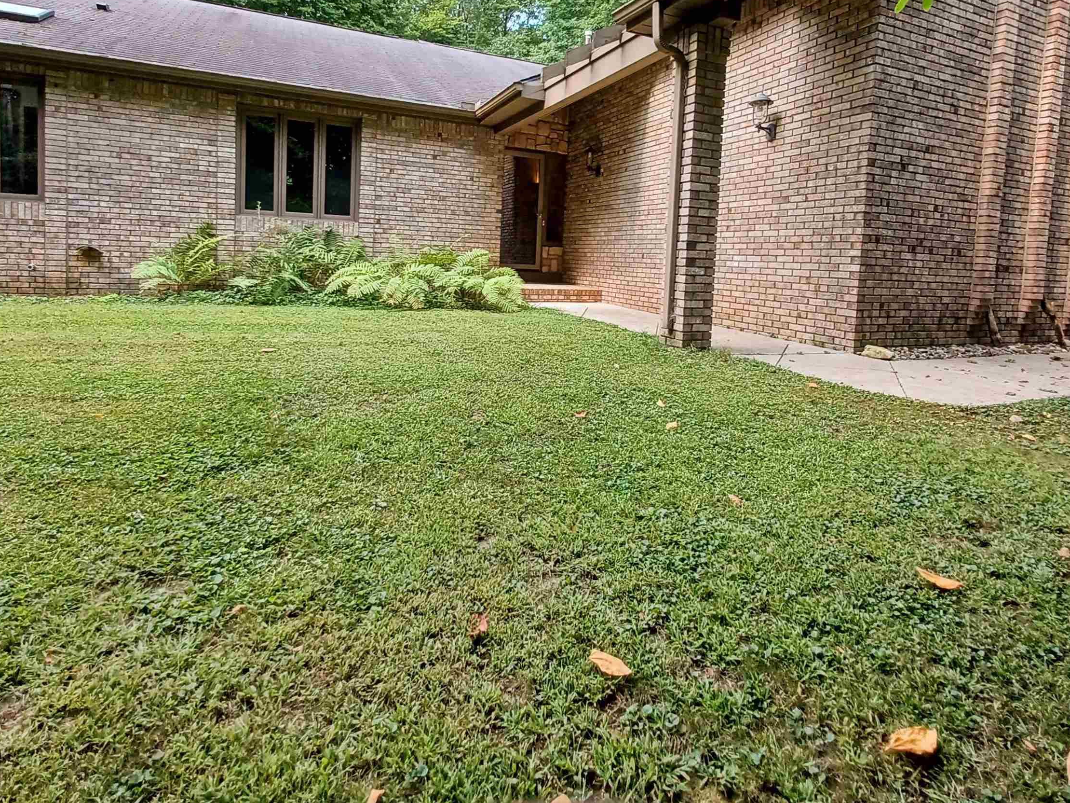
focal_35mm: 18
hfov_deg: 87.7
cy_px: 286
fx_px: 556
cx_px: 520
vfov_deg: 70.1
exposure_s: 1/100
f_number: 2.2
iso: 50
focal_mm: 1.42
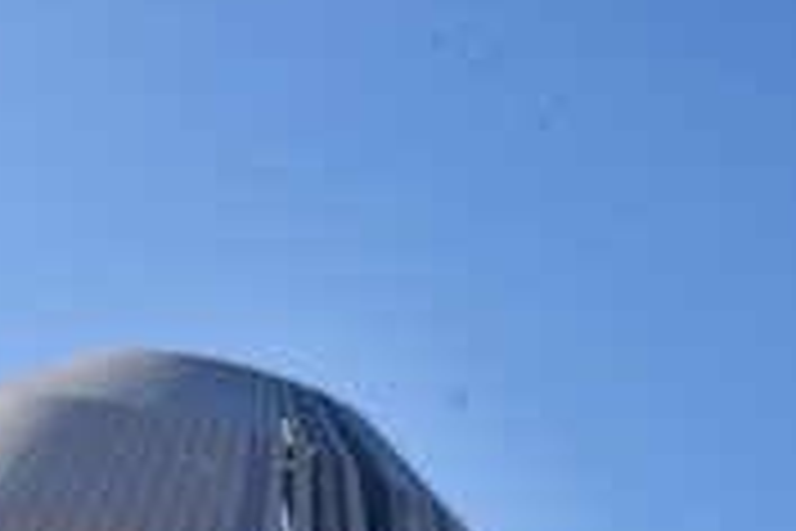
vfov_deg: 10.7
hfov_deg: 15.5
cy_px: 850
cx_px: -378
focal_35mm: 122
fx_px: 2697
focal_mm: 24
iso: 200
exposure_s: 1/100
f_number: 22
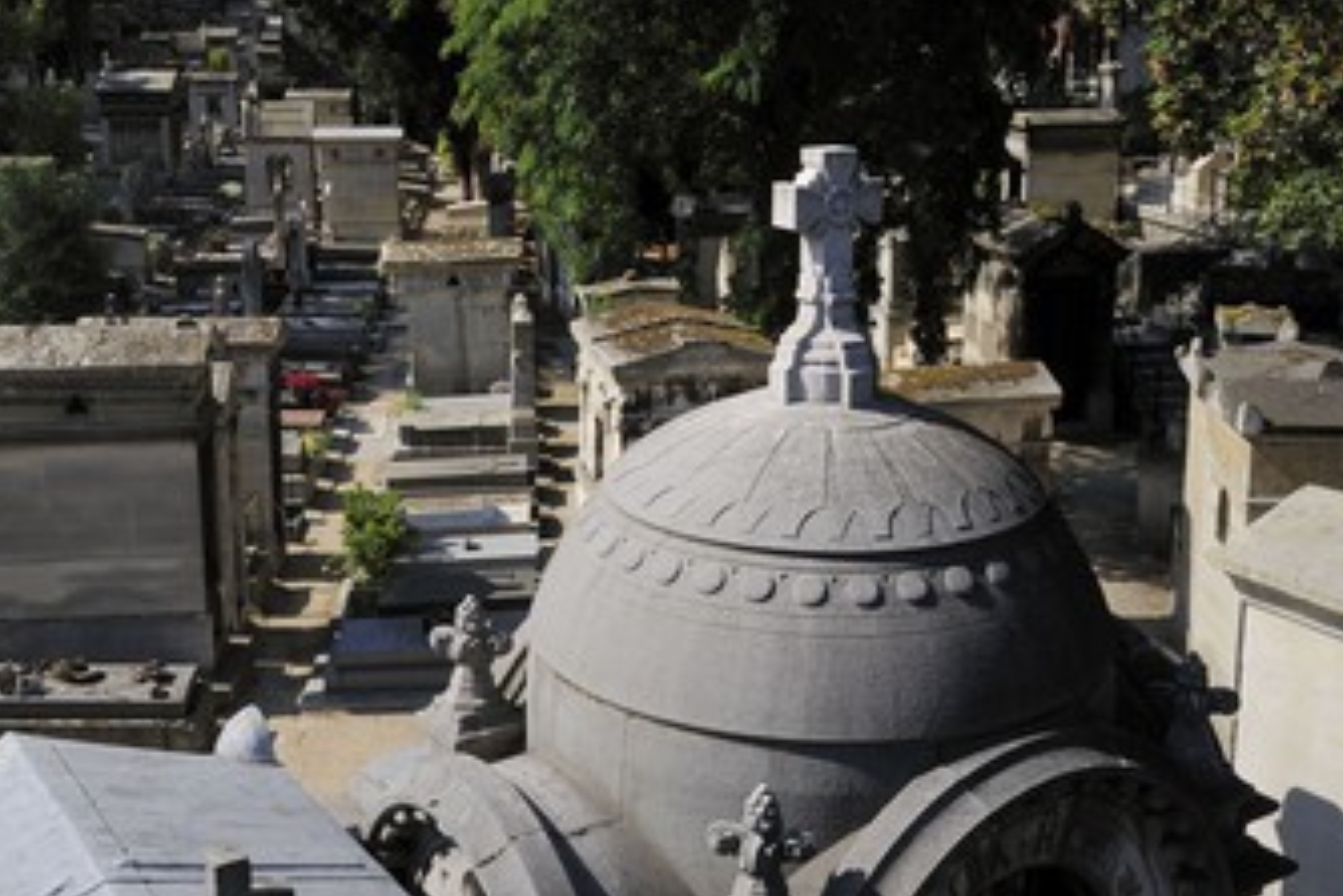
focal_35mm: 44
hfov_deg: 44.5
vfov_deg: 30.4
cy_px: 346
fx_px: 1642
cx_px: 696
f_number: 16
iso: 200
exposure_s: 1/125
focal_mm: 35
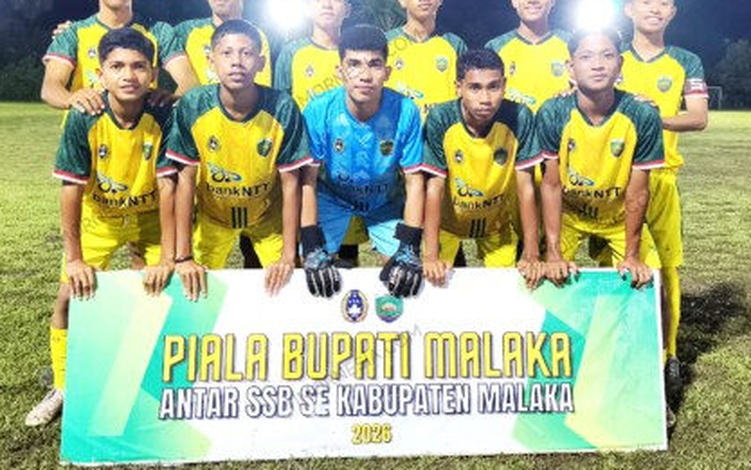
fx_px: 778
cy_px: 153
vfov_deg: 33.3
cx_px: 382
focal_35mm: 38
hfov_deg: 51.5
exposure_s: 1/25.1
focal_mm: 6.18
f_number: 1.65
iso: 1600
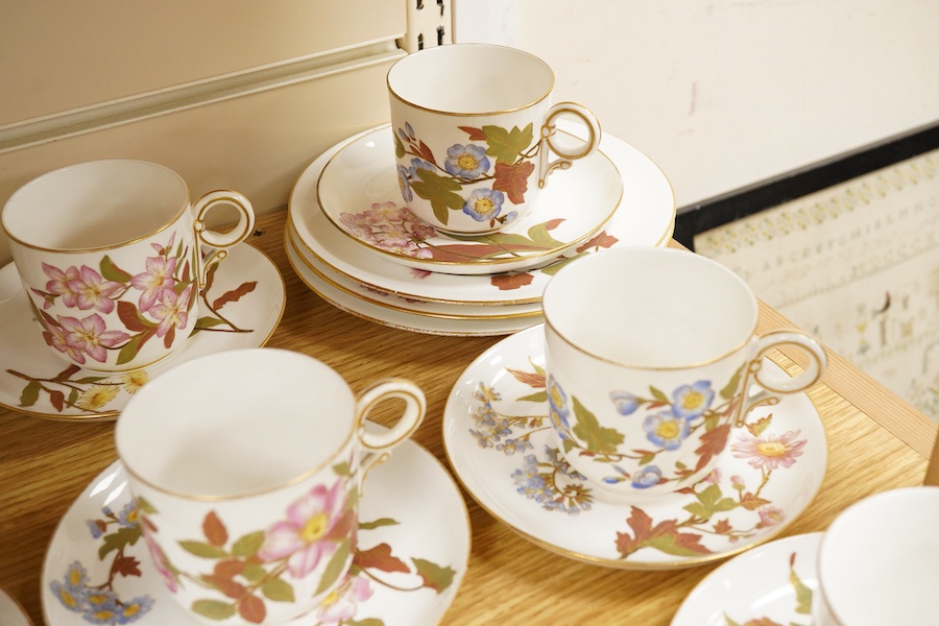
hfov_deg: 43.6
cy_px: 313
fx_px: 1174
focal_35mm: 45
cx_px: 470
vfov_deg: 29.9
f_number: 9
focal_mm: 30
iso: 2500
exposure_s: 1/160
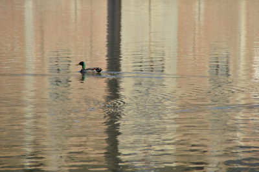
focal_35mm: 300
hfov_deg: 6.9
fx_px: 2157
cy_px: 86
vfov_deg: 4.6
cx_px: 130
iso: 100
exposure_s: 1/320
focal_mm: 200
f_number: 6.3
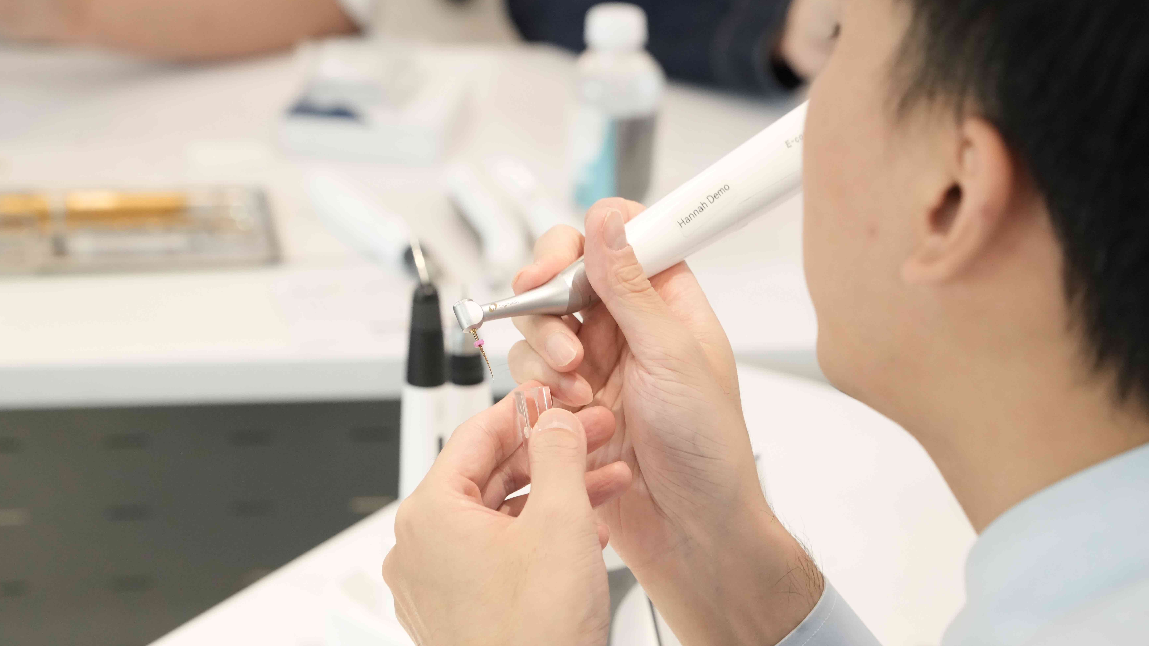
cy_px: 364
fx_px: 3656
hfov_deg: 17.9
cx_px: 573
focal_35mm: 120
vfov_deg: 10.1
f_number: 8
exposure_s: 1/125
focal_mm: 114
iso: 6400
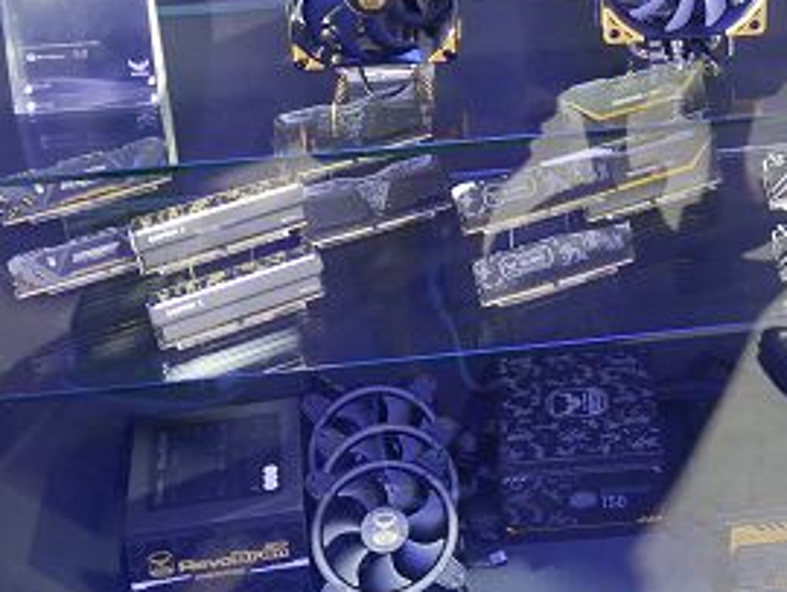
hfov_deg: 23.9
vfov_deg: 17.8
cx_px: 669
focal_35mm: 80
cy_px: -70
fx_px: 1820
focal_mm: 15
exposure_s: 1/60
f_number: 3.6
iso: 1250
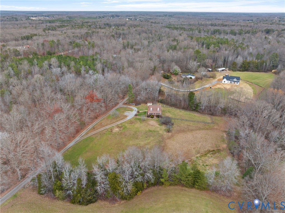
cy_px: 106
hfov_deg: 71.6
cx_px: 142
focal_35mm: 24
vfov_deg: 56.7
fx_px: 197
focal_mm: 12.29
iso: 100
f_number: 8
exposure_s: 1/10
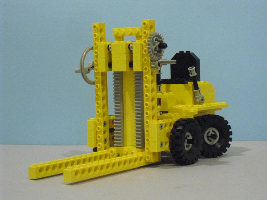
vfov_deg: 16.6
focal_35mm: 89
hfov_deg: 22.0
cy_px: 100
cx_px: 134
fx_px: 686
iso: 800
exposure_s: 1/15
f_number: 5.1
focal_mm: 15.7
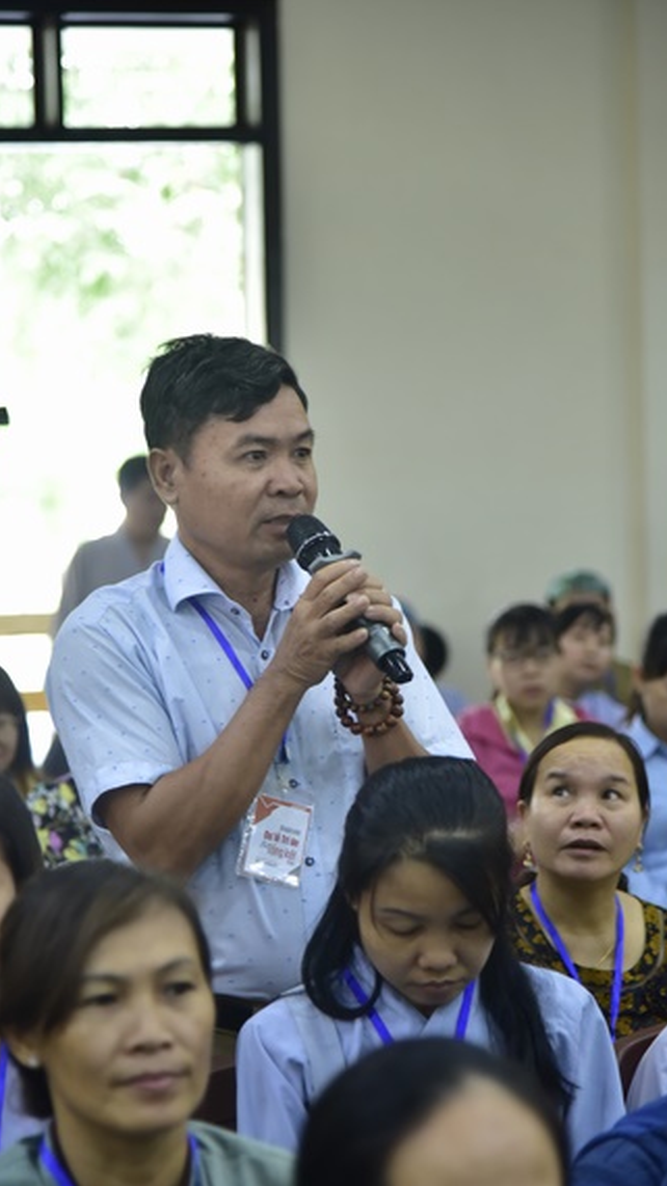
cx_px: 264
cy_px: 634
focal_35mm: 117
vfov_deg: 18.3
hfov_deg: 10.4
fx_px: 3680
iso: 1600
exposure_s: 1/60
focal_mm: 98
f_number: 4
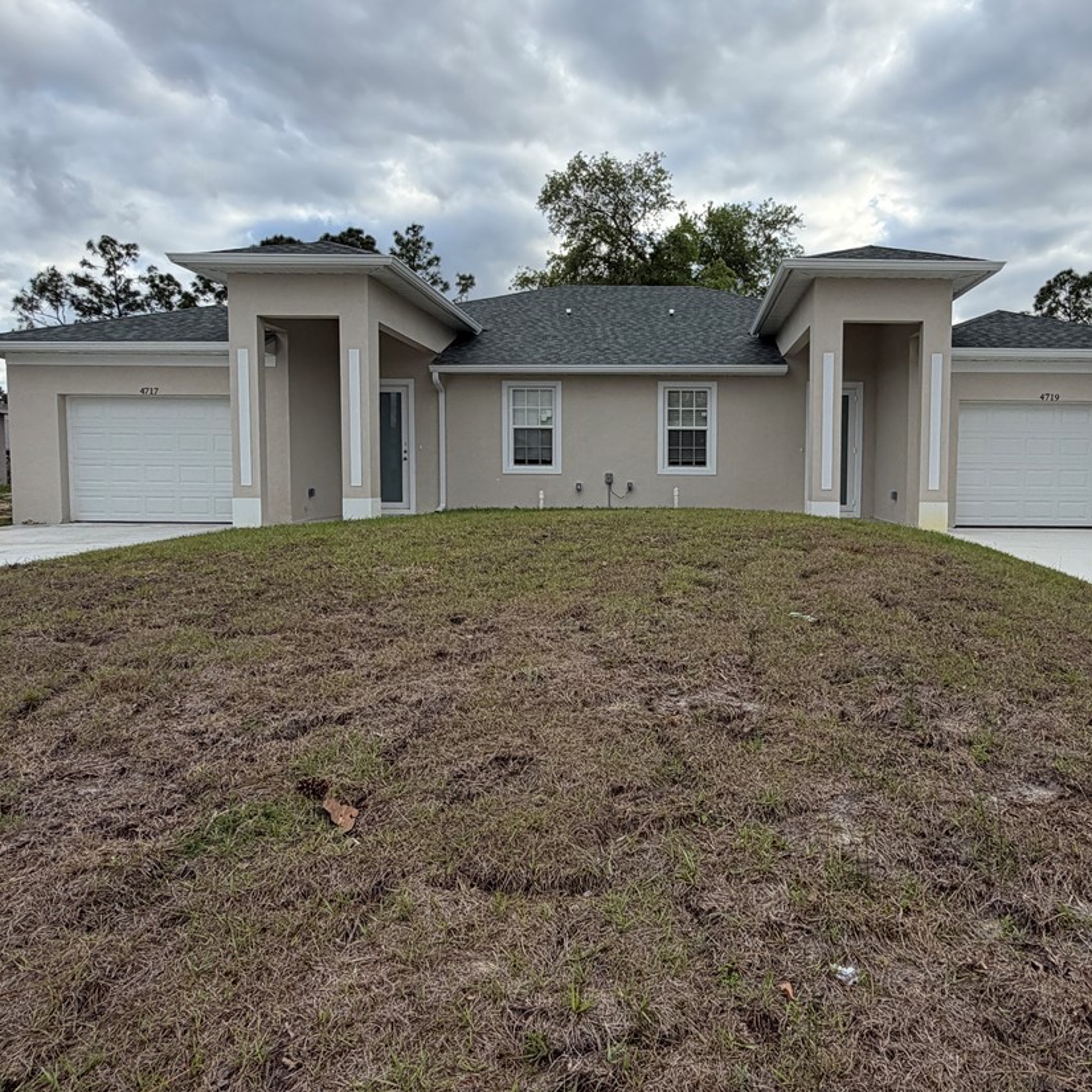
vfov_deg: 65.0
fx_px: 857
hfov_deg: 64.1
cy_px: 529
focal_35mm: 24
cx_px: 684
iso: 40
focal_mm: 2.22
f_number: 2.2
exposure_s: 1/514
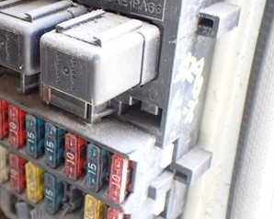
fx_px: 478
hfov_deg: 31.2
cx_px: 55
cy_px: 86
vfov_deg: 25.7
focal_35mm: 59
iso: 500
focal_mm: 5.4
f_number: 2.3
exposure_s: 1/125
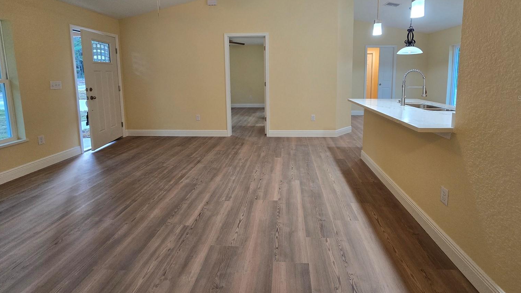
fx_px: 207
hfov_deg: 102.9
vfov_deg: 68.6
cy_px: 98
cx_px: 274
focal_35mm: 15
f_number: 2.2
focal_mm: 2.2
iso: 160
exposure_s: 1/60
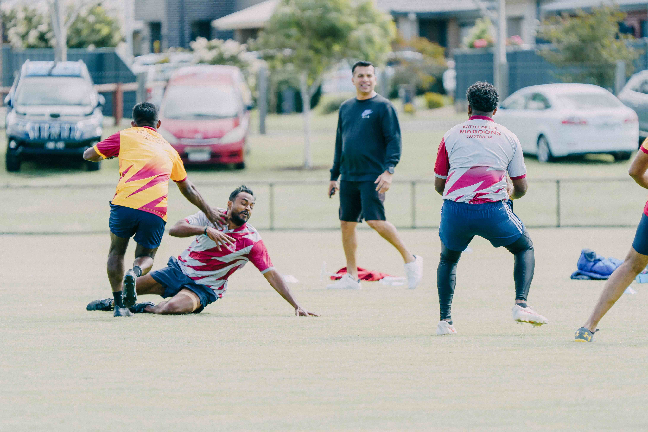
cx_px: 324
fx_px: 6875
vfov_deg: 3.6
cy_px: 216
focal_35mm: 382
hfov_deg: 5.4
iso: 200
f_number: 6.3
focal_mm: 382
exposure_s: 1/500
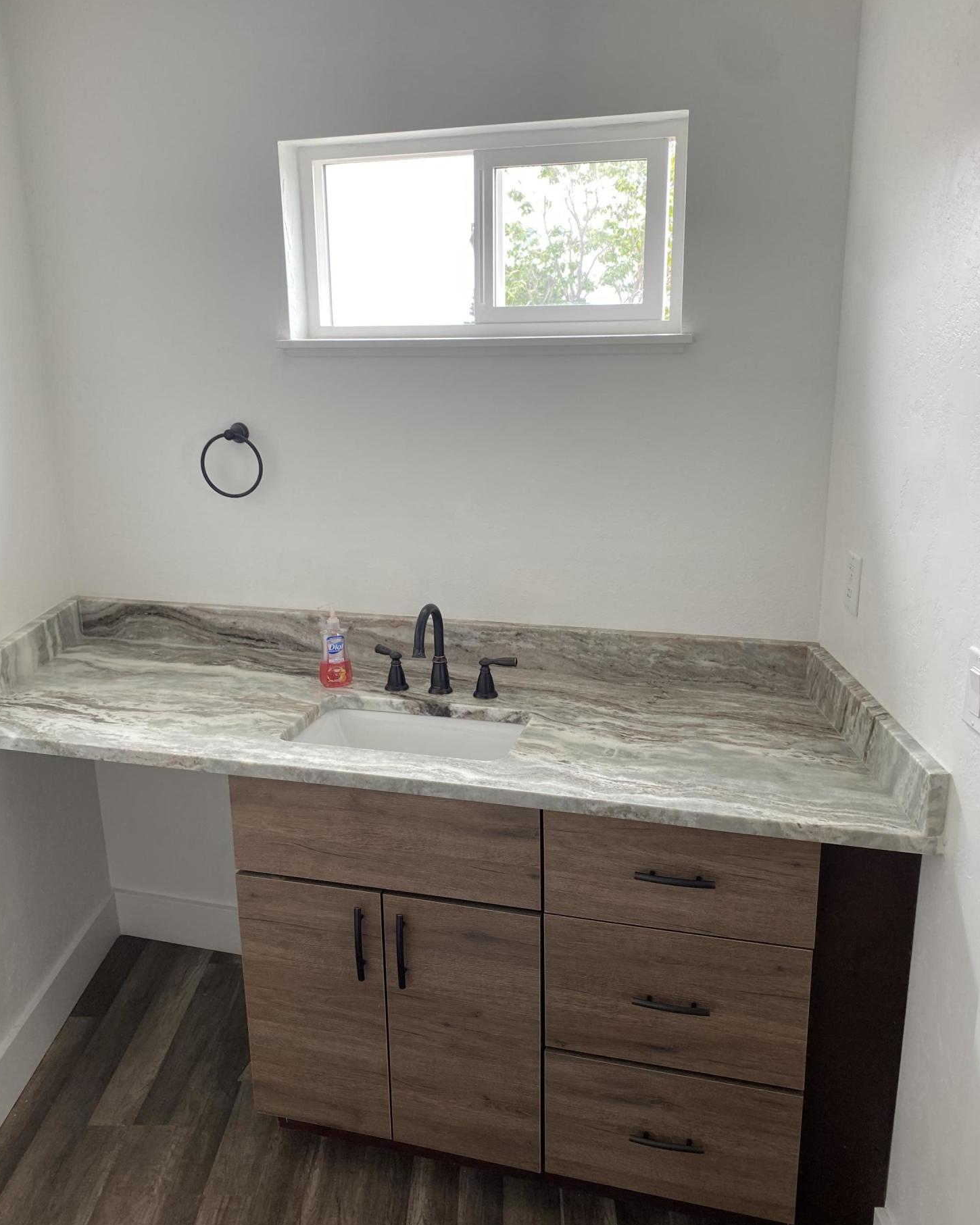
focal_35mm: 28
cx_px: 476
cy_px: 628
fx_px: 1015
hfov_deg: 51.5
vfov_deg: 62.2
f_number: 1.8
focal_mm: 4.25
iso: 50
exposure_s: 1/121
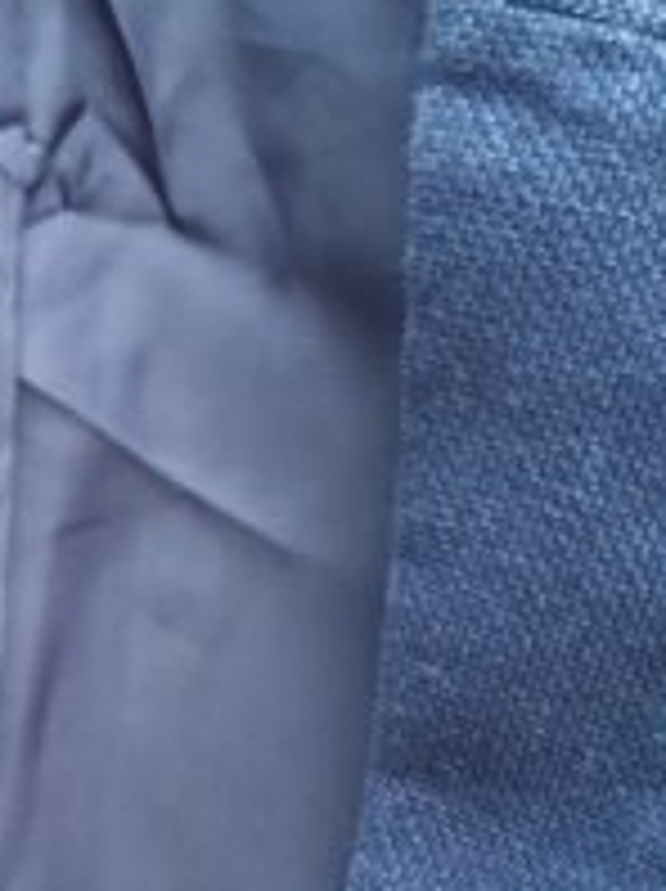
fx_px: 2391
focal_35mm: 93
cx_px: -14
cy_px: 698
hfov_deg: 15.5
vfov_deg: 20.9
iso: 320
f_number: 1.8
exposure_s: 1/33
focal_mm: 5.54
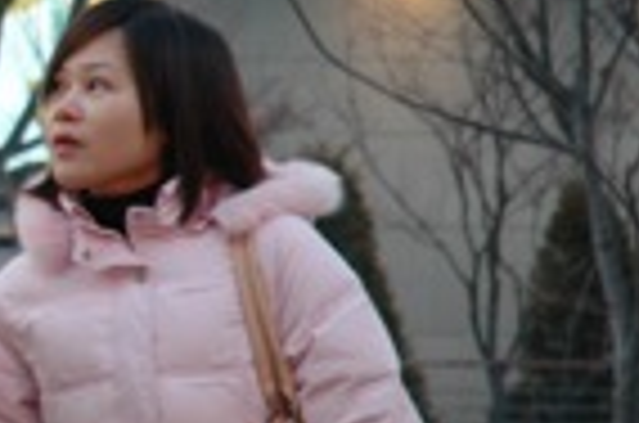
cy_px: 171
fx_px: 6553
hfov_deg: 5.5
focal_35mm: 370
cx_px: -432
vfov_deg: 3.7
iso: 400
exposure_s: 1/50
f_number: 5
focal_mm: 70
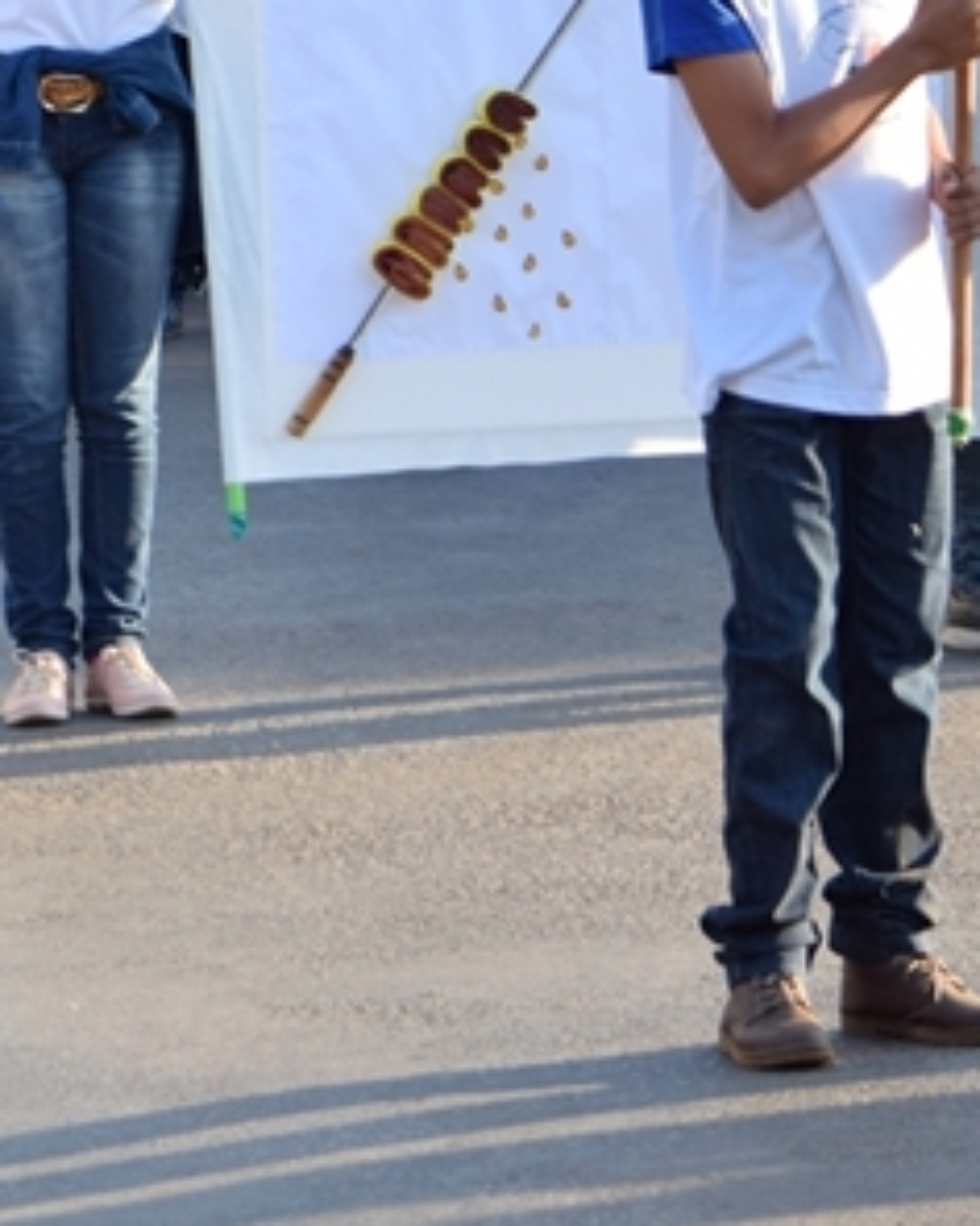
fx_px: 10587
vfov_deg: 6.6
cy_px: 249
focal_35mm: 292
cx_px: -747
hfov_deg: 5.2
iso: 100
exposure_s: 1/200
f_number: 4.5
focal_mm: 68
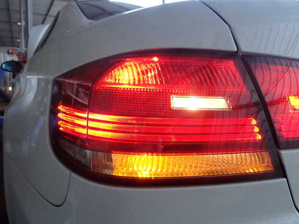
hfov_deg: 69.4
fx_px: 216
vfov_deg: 54.9
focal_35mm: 25
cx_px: 150
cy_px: 112
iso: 100
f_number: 2.8
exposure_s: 1/100
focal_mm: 4.5
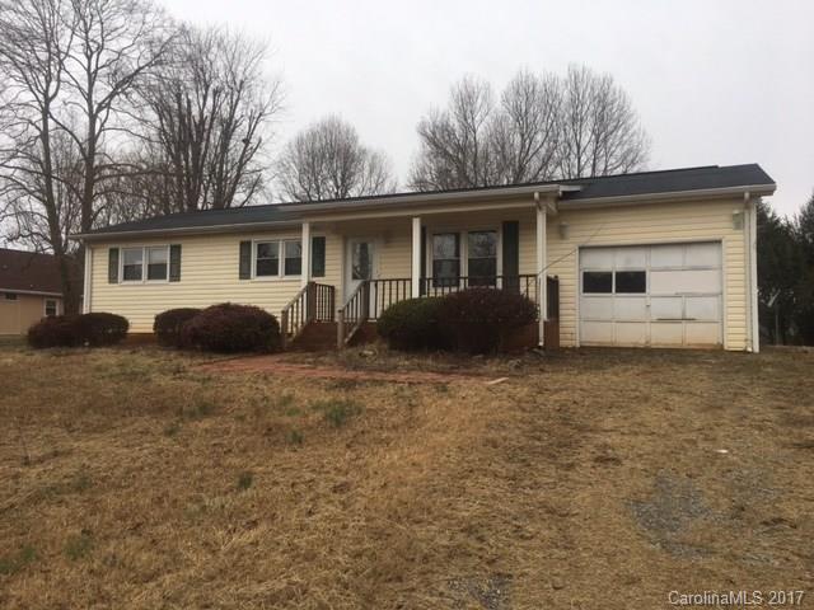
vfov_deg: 48.2
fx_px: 682
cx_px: 407
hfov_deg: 61.7
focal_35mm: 29
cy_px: 305
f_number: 2.2
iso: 25
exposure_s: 1/420
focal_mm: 4.15
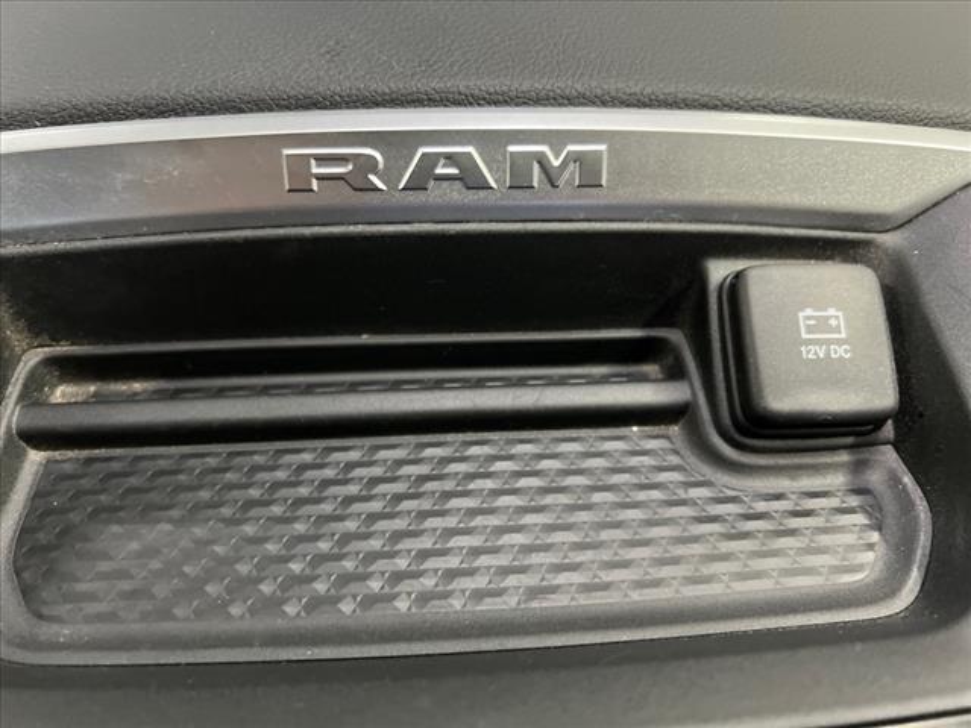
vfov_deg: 53.1
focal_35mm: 26
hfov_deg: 67.3
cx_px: 486
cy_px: 364
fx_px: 729
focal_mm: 5.7
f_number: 1.5
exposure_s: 1/40
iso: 400
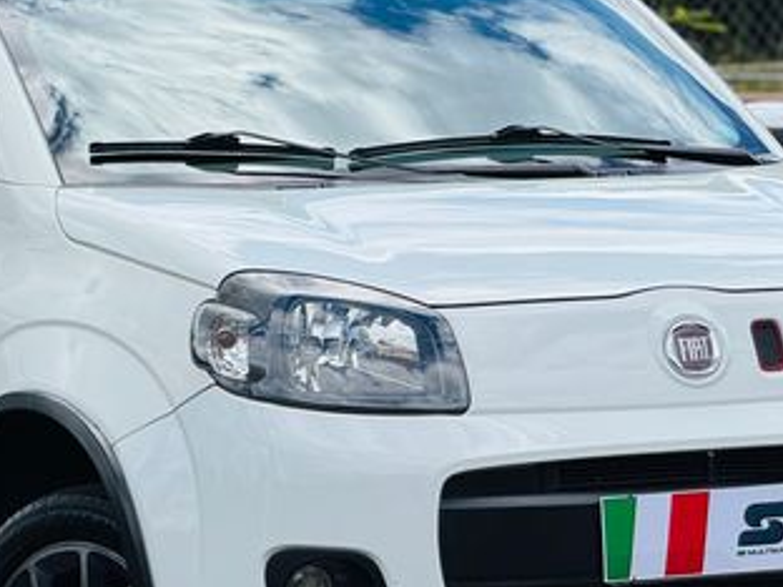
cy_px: 394
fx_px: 7057
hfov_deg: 6.3
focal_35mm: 312
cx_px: 279
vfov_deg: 4.8
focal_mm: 15.66
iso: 50
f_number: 2.8
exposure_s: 1/2611
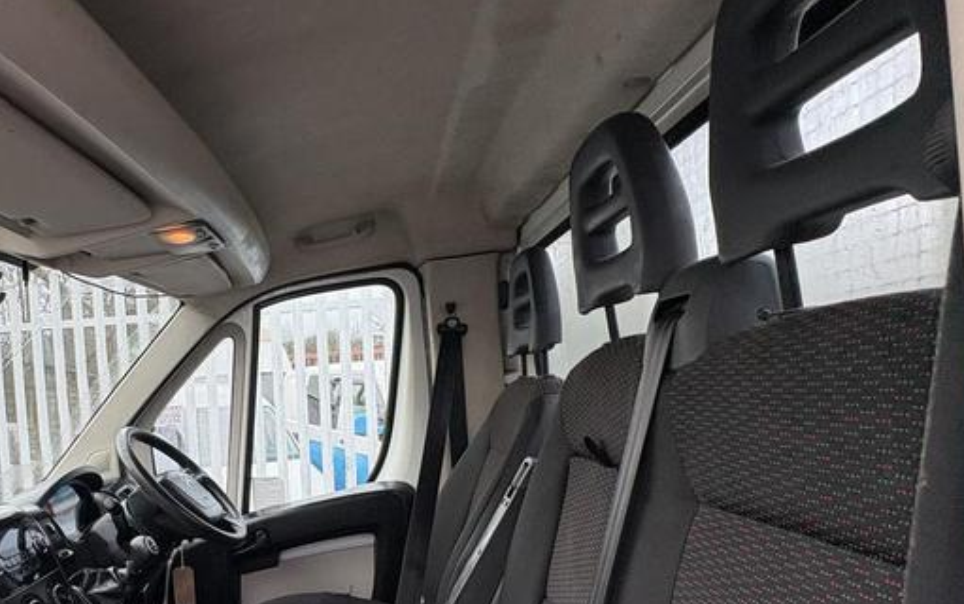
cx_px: 196
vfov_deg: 46.4
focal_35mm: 26
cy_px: 434
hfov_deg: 64.3
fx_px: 683
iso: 40
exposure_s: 1/99
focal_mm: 2.22
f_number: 2.2
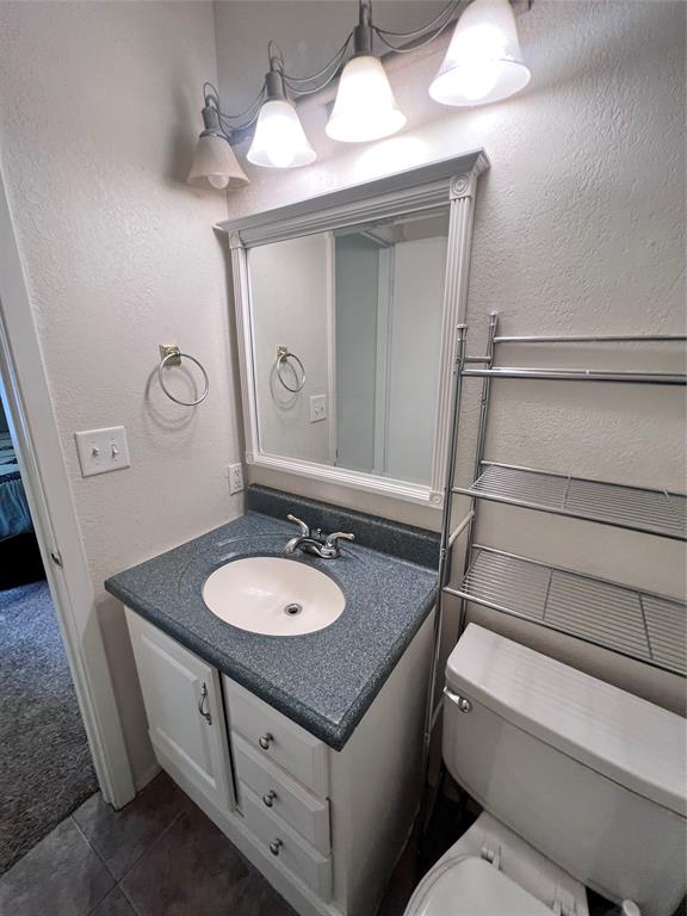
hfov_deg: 89.9
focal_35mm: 13
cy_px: 458
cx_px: 344
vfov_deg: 106.2
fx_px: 344
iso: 160
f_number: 1.8
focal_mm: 1.57
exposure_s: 1/60
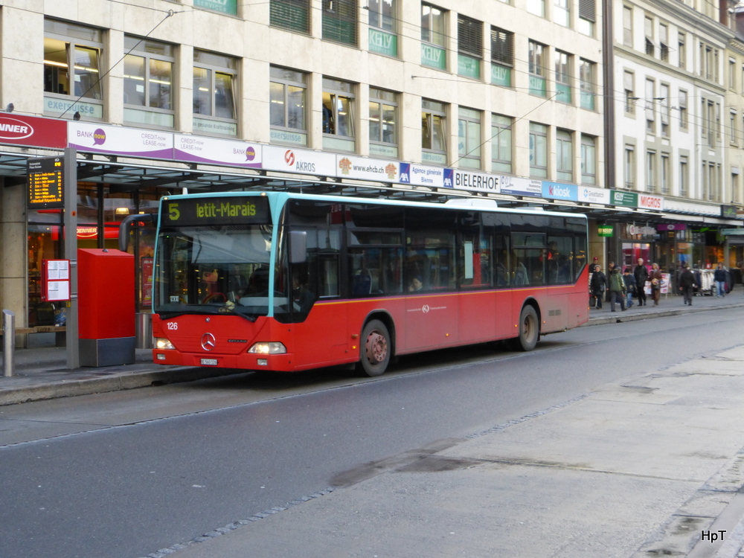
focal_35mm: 53
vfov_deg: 27.5
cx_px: 372
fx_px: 1139
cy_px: 279
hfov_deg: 36.2
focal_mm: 9
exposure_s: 1/125
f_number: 4.4
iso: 320
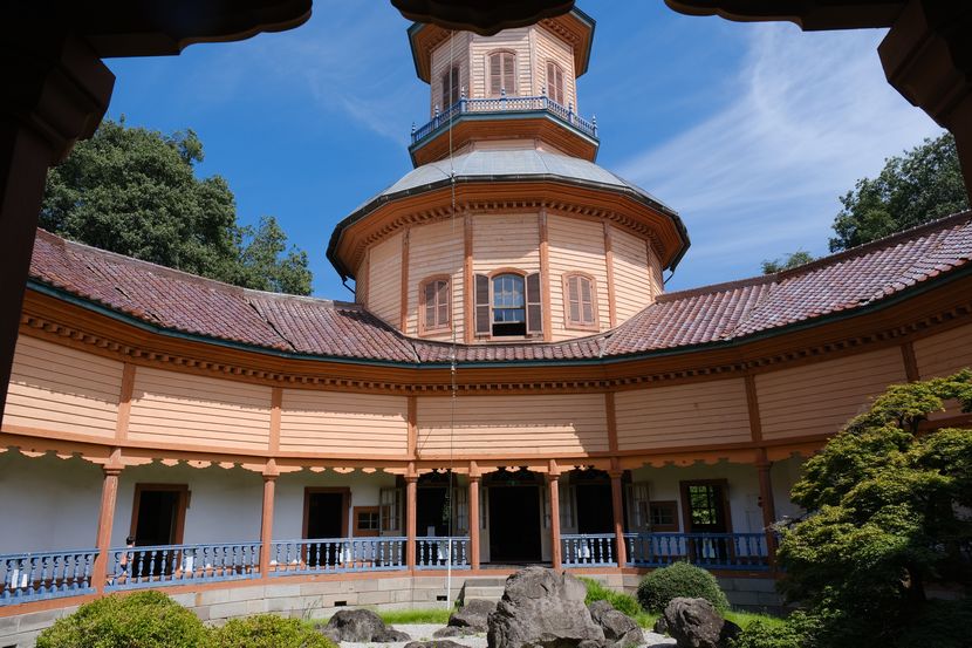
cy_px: 324
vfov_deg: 53.1
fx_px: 648
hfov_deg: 73.8
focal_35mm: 24
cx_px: 486
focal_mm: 16
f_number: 6.4
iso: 320
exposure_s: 1/640
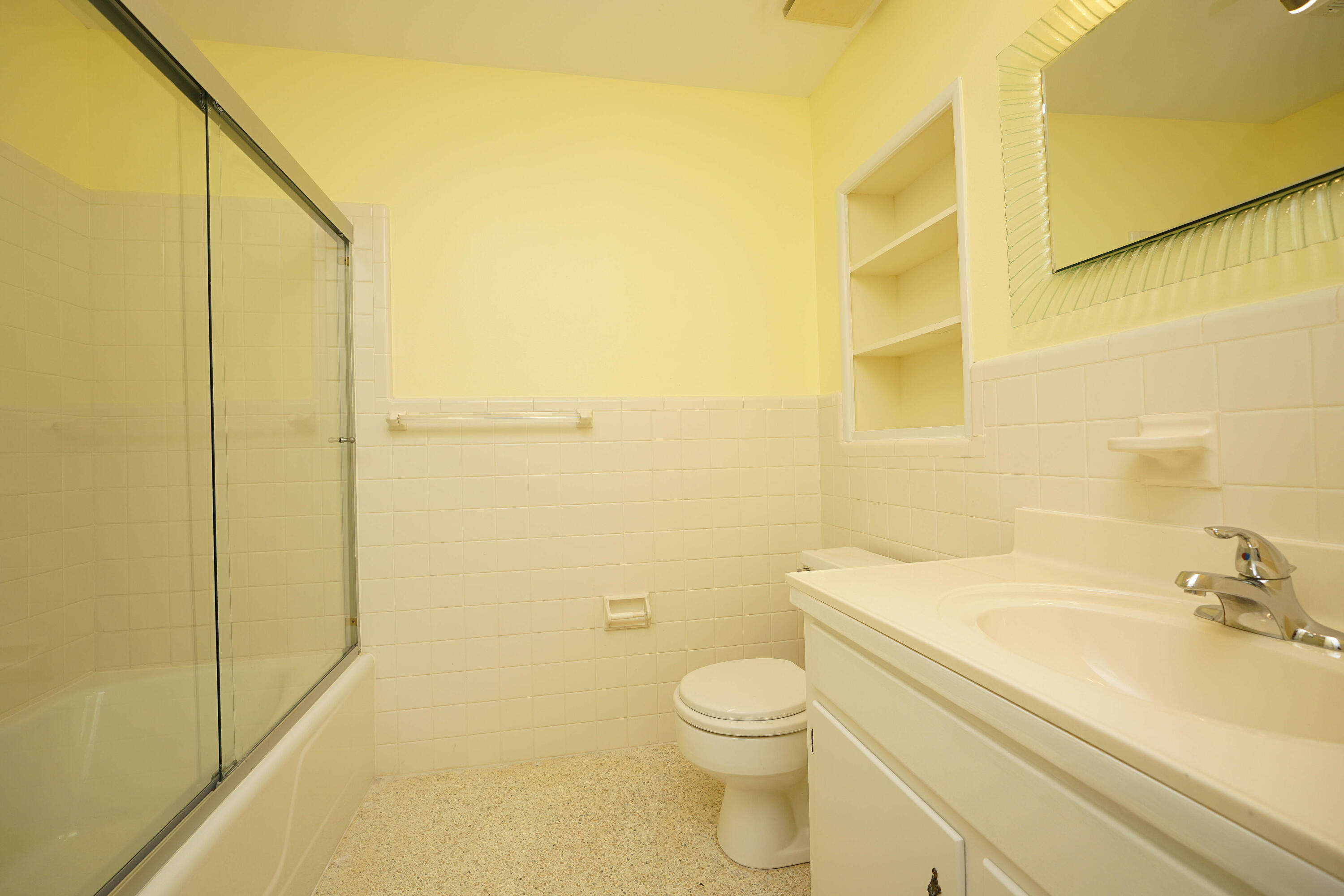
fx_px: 560
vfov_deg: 77.3
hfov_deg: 100.4
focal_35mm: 15
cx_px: 672
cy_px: 448
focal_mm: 10
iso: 100
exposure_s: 1/60
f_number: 4.5
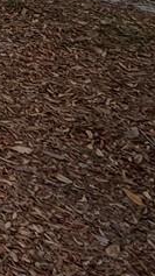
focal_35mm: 103
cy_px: -307
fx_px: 754
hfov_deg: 6.9
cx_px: -552
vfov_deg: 15.6
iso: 40
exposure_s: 1/554
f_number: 2.2
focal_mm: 2.22
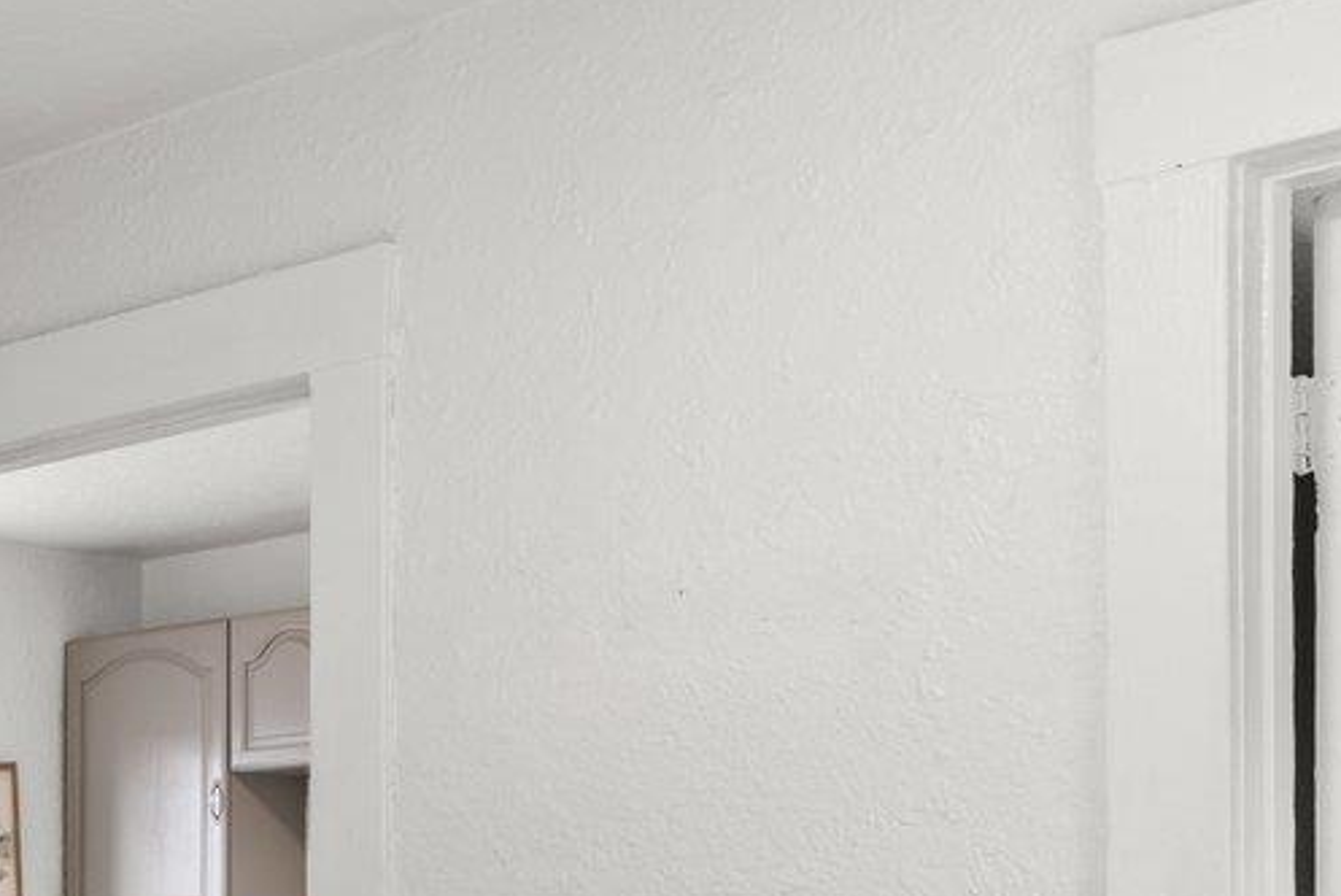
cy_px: 878
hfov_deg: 25.6
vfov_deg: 19.0
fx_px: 2609
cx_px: -308
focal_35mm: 70
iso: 320
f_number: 9
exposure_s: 1/4
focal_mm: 17
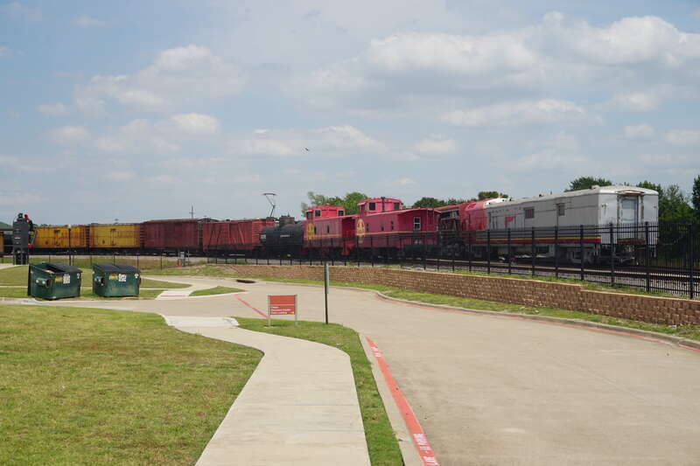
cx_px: 350
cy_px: 233
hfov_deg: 43.6
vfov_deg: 29.9
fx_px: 875
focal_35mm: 45
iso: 100
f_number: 11
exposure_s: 1/200
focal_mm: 30
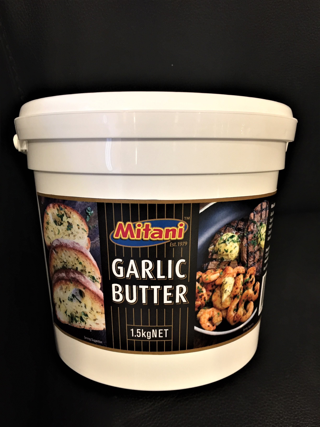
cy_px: 214
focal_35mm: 29
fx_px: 357
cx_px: 160
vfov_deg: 61.7
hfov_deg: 48.2
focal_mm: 4.15
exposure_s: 1/33
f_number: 2.2
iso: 100
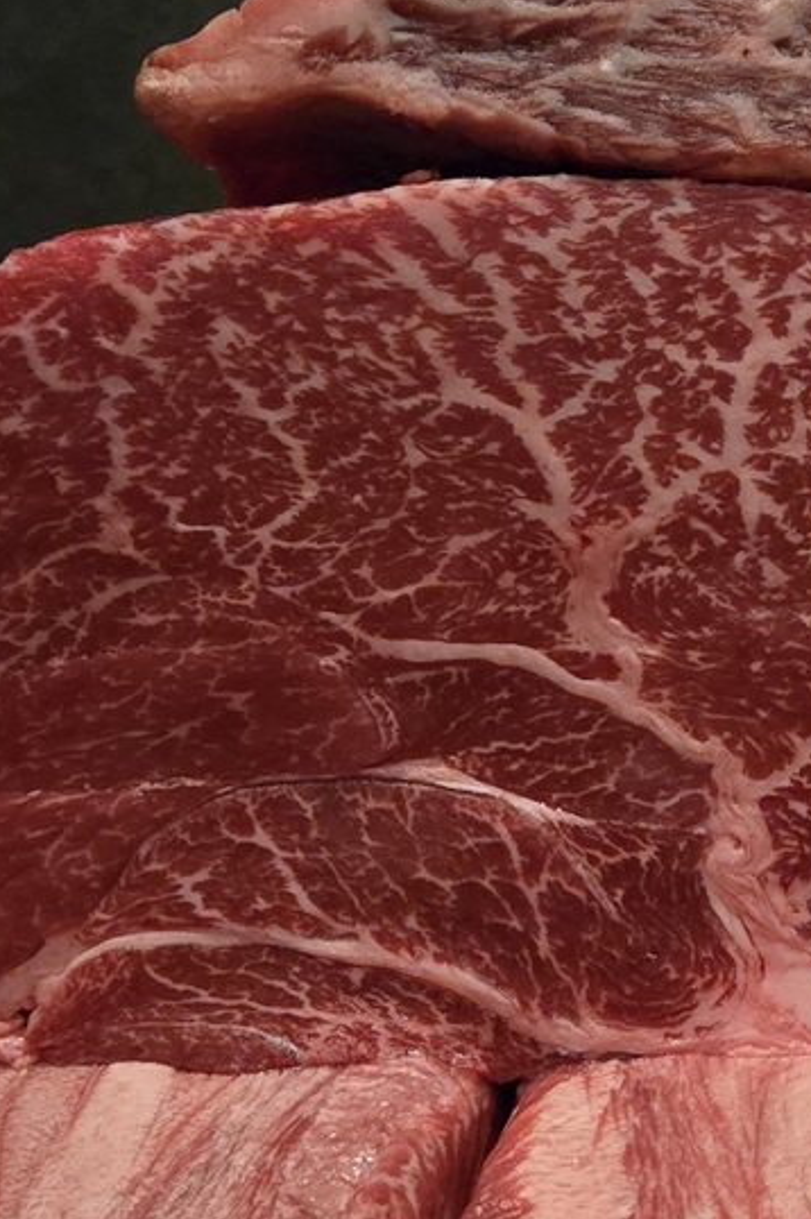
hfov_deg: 14.8
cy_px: 782
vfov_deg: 22.8
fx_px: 3011
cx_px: 970
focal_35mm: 89
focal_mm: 5.4
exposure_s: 1/50
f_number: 1.8
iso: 1600
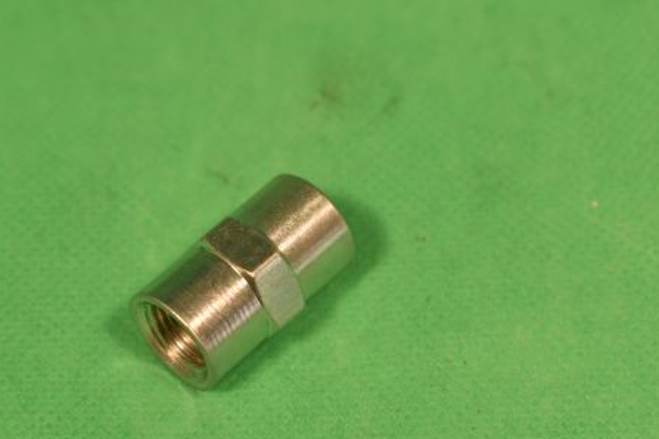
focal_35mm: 111
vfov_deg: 12.4
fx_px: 2026
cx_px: 248
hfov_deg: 18.4
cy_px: 261
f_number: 7.1
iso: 110
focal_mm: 55
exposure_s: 1/100
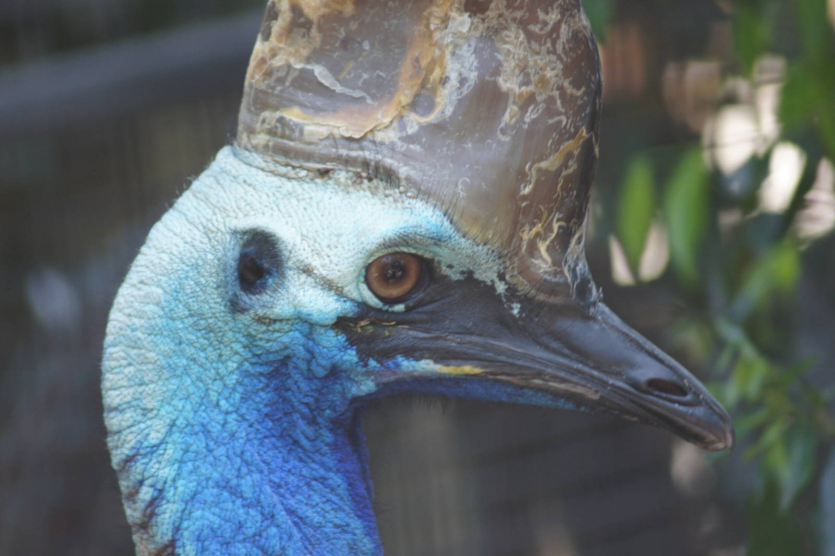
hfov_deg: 4.6
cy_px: 278
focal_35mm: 450
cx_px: 418
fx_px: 10432
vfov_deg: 3.1
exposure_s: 1/40
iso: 400
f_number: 5.6
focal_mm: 300
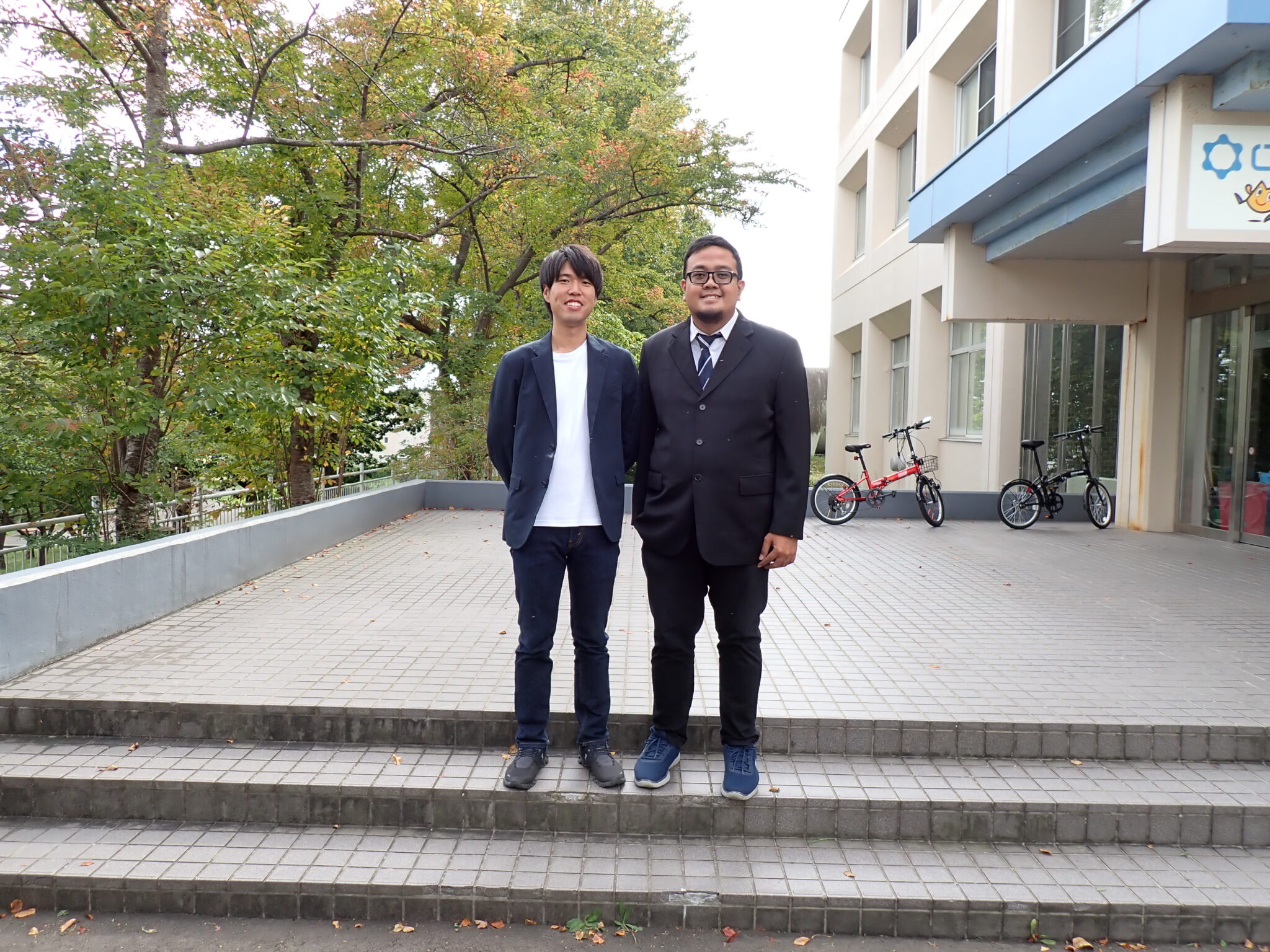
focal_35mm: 25
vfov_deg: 54.9
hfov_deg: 69.4
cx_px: 635
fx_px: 917
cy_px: 476
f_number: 2.8
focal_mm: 4.5
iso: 100
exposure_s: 1/320
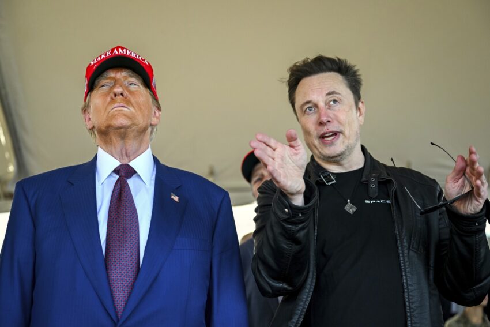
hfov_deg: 34.5
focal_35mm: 58
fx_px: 790
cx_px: 245
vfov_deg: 23.4
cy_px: 164
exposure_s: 1/640
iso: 400
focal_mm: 58
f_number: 3.2
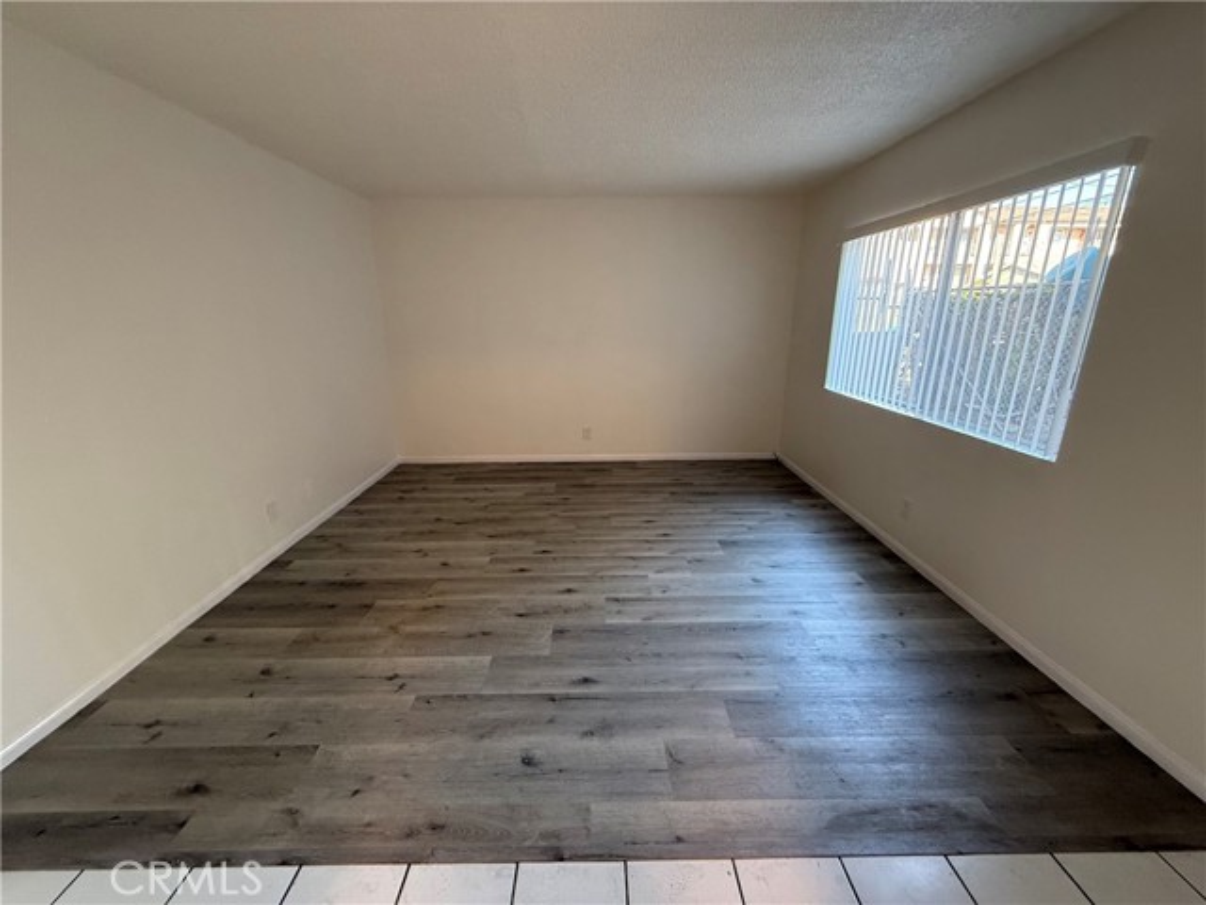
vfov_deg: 85.7
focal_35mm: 14
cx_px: 603
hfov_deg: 102.1
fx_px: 488
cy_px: 452
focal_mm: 2.22
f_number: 2.2
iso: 500
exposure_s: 1/120
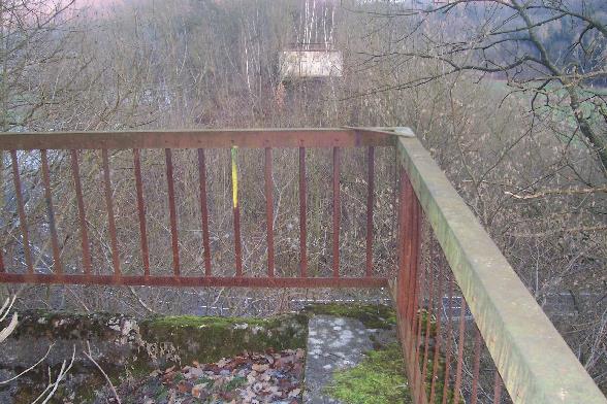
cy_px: 202
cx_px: 304
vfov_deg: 38.9
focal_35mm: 34
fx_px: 573
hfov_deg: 55.8
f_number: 2.7
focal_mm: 5.6
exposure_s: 1/60
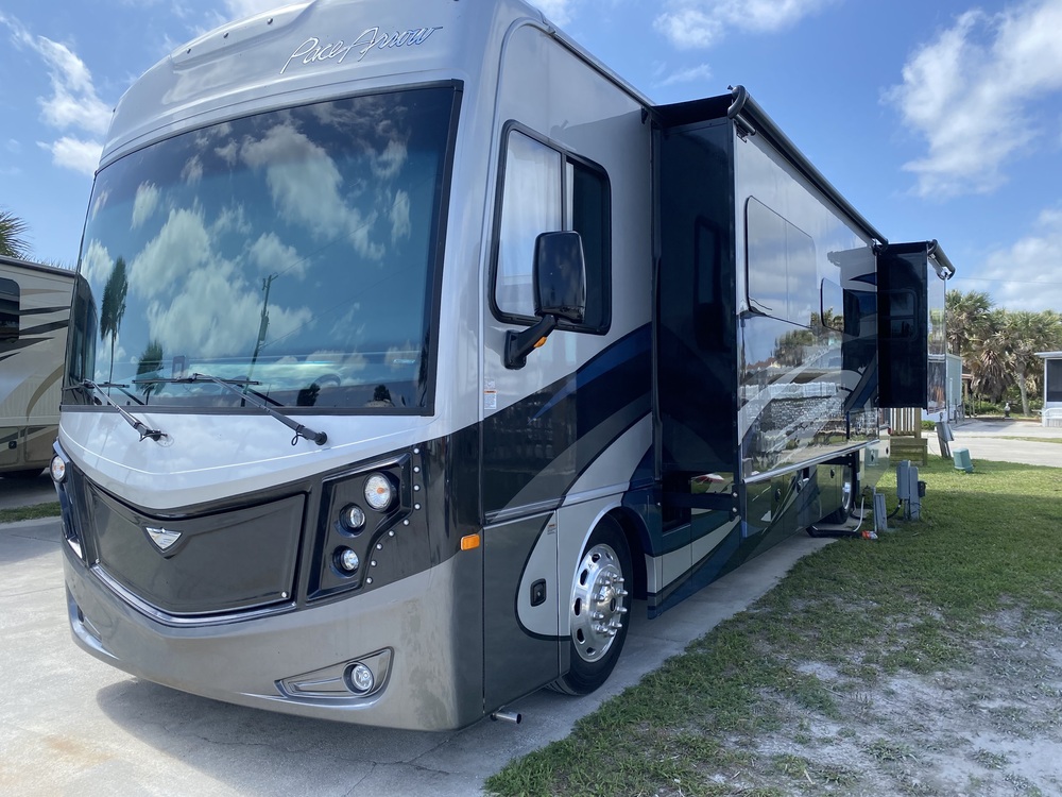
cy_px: 398
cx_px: 531
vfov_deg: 53.1
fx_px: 798
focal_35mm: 26
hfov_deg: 67.3
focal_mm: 4.25
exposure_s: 1/1412
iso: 32
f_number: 1.8
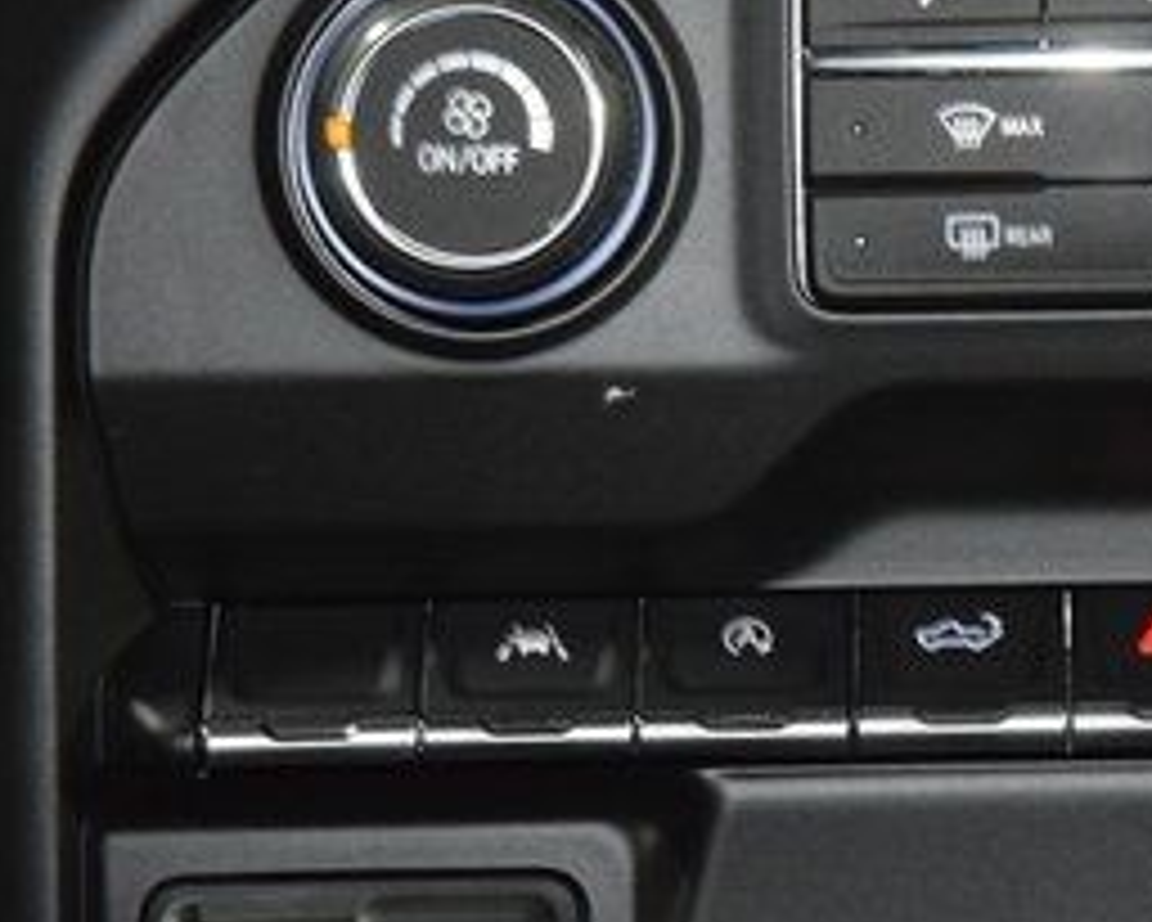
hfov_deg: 7.8
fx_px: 8391
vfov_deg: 6.3
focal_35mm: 246
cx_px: 1107
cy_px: 119
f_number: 4.5
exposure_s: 1/30
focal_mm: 70
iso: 2800
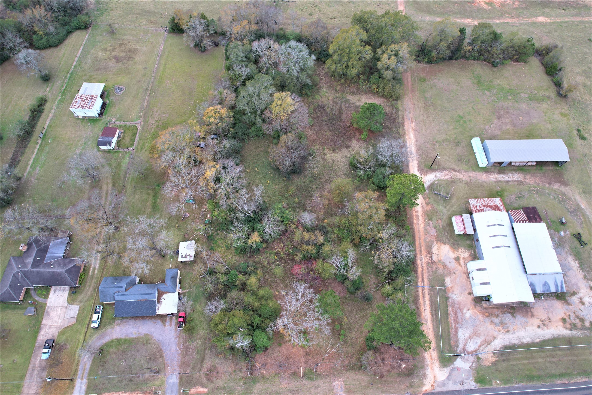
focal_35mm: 22
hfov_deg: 78.6
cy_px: 198
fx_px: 362
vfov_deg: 57.2
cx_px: 296
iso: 120
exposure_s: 1/320
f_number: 2.8
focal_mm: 8.38
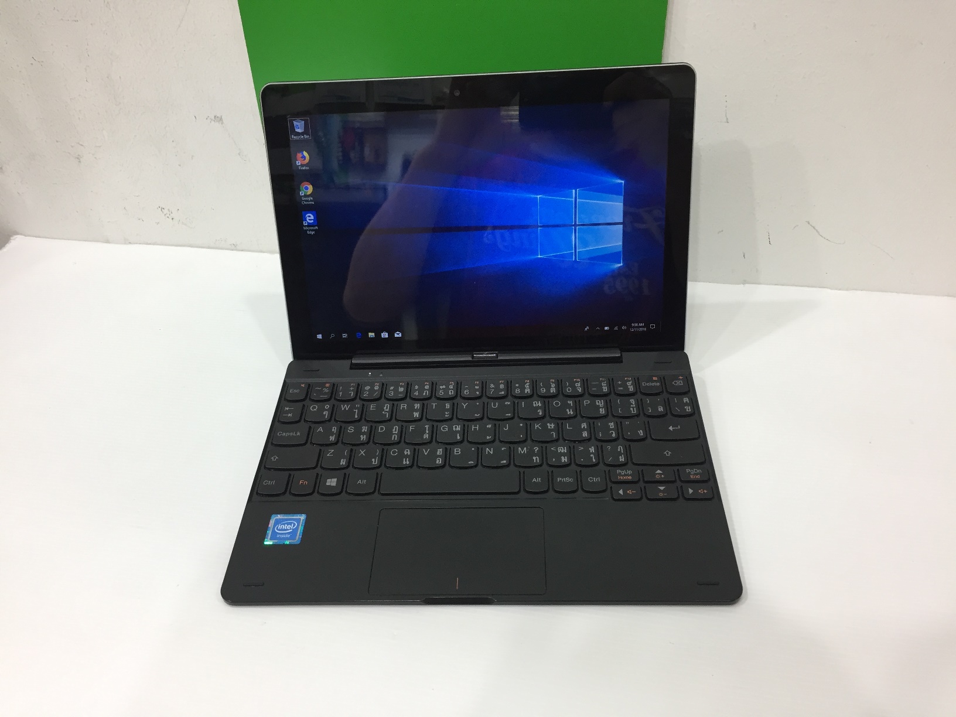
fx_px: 801
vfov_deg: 48.2
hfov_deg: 61.7
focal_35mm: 29
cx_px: 478
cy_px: 358
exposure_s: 1/33
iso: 100
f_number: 2.2
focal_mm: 4.15
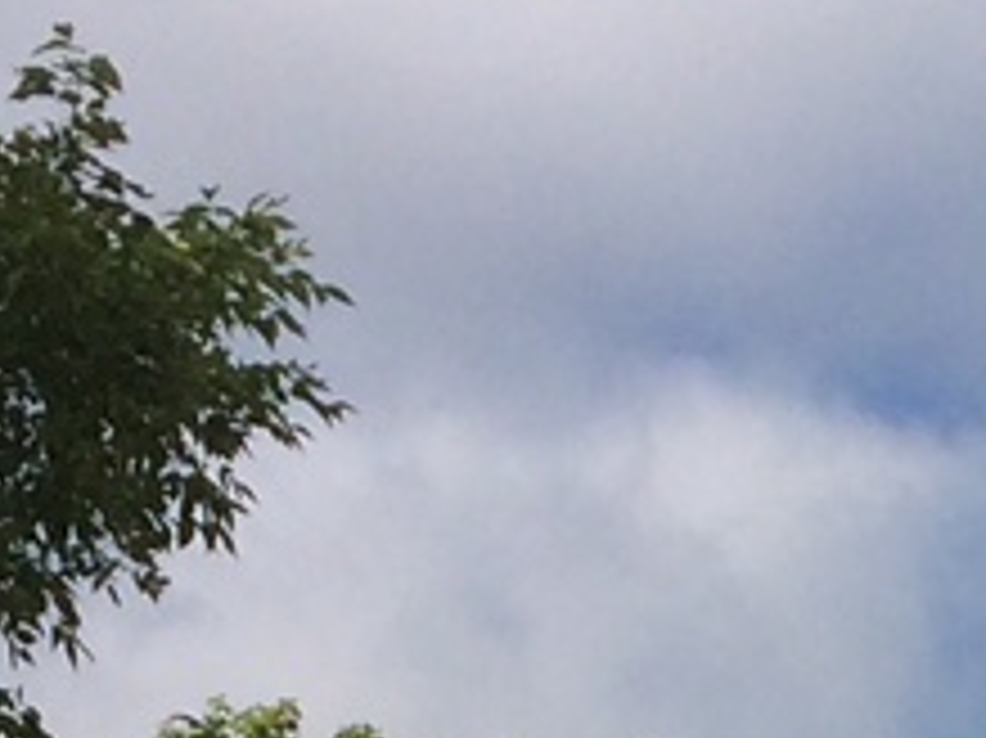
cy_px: 2403
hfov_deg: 8.7
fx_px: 6149
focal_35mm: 216
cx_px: 1904
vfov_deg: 6.2
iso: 32
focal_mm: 4.15
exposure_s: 1/3731
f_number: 2.2
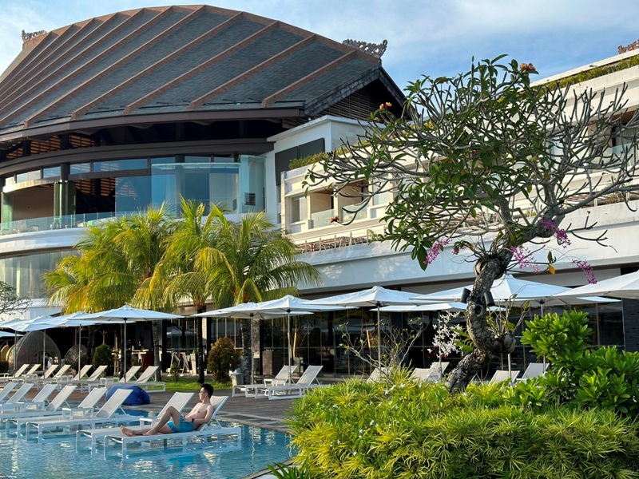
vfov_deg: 30.3
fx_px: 886
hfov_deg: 39.7
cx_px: 320
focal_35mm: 48
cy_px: 240
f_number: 1.78
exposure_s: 1/1667
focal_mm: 6.86
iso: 80
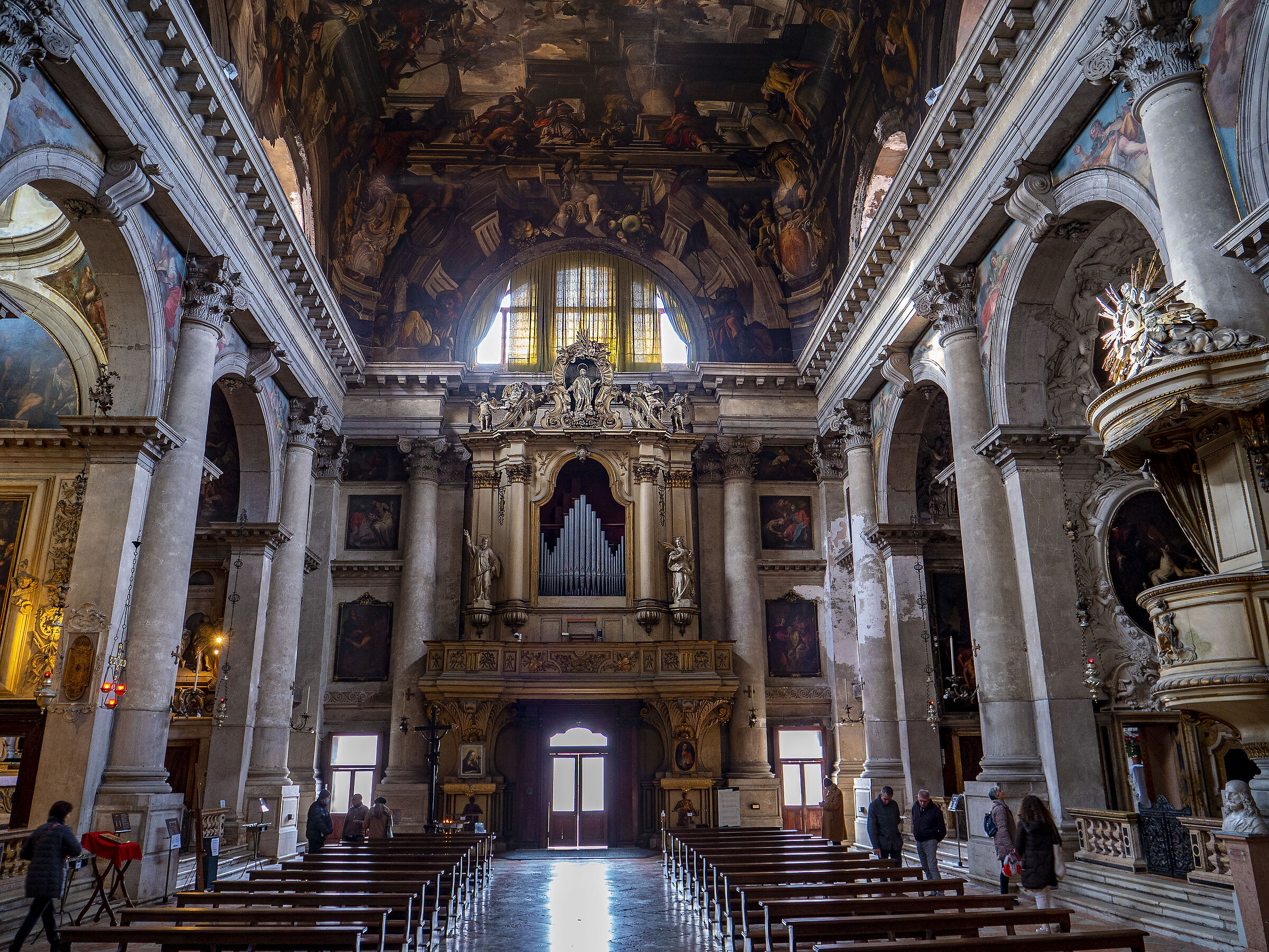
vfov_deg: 56.8
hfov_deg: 71.6
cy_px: 476
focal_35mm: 24
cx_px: 634
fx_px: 880
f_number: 2.8
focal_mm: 12
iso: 400
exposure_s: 1/20
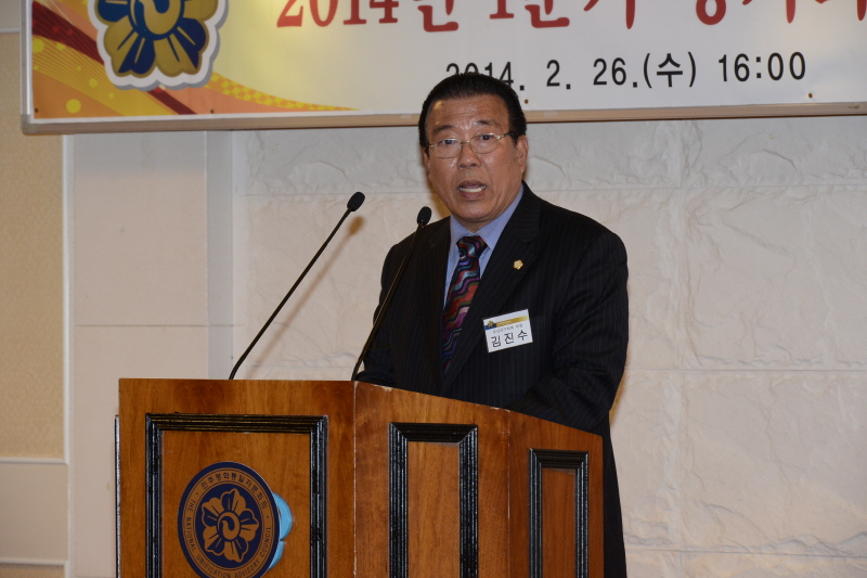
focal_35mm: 200
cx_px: 434
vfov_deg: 6.9
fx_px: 4815
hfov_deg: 10.3
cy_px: 289
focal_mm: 200
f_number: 11
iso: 1600
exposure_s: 1/100
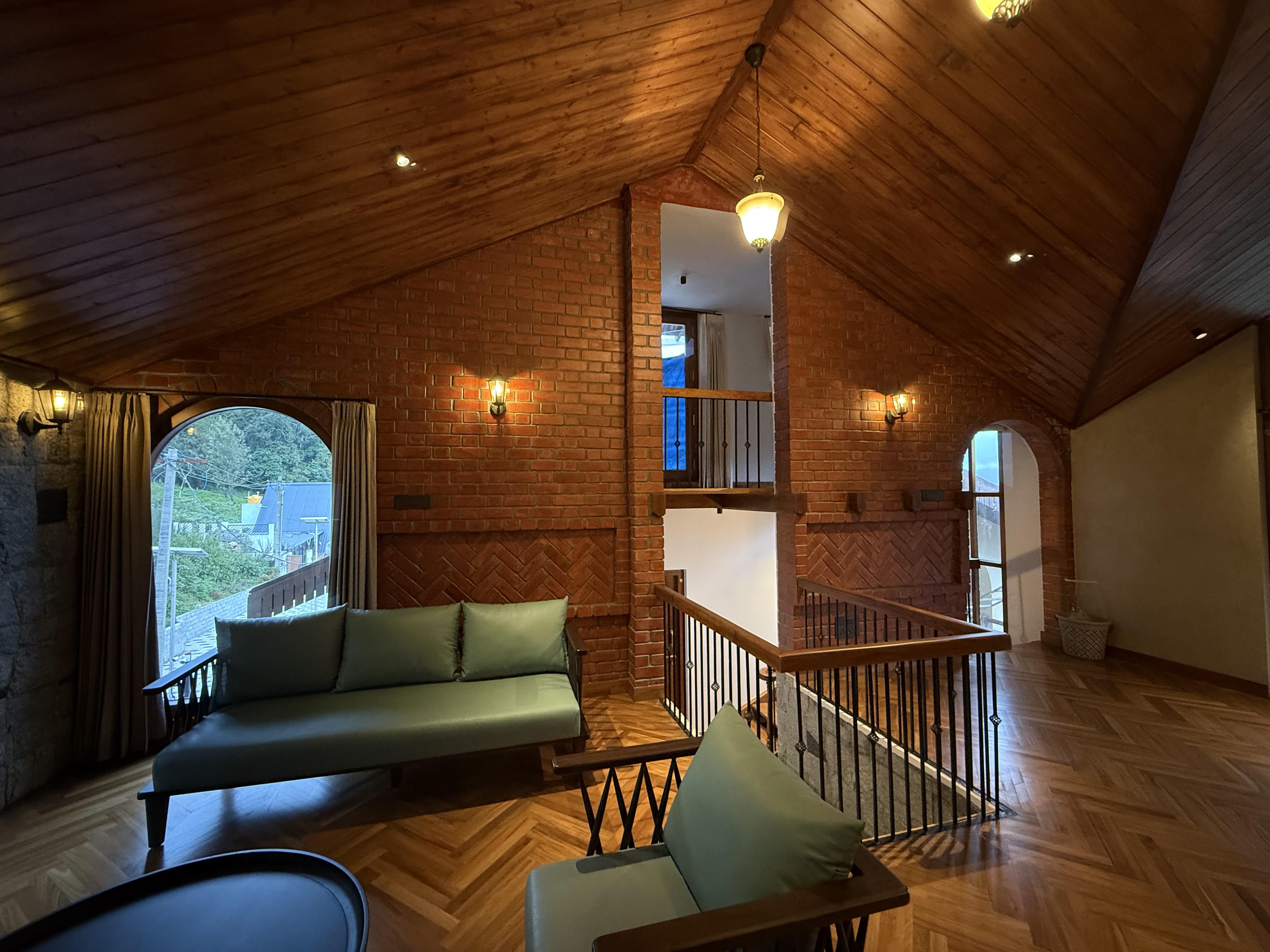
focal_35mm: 14
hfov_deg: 102.1
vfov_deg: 85.7
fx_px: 514
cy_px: 476
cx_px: 635
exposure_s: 1/50
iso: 500
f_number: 2.2
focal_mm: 2.22
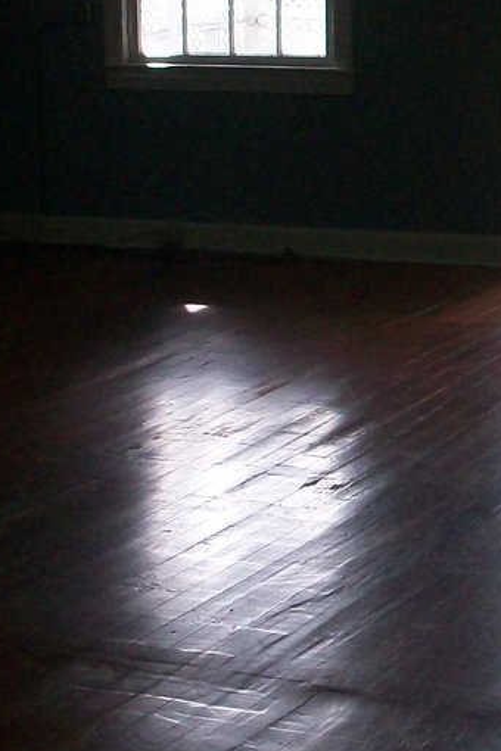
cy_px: 233
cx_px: 465
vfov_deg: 19.4
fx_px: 2192
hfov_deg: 12.9
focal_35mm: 105
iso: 101
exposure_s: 1/125
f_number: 2.8
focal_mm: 5.7
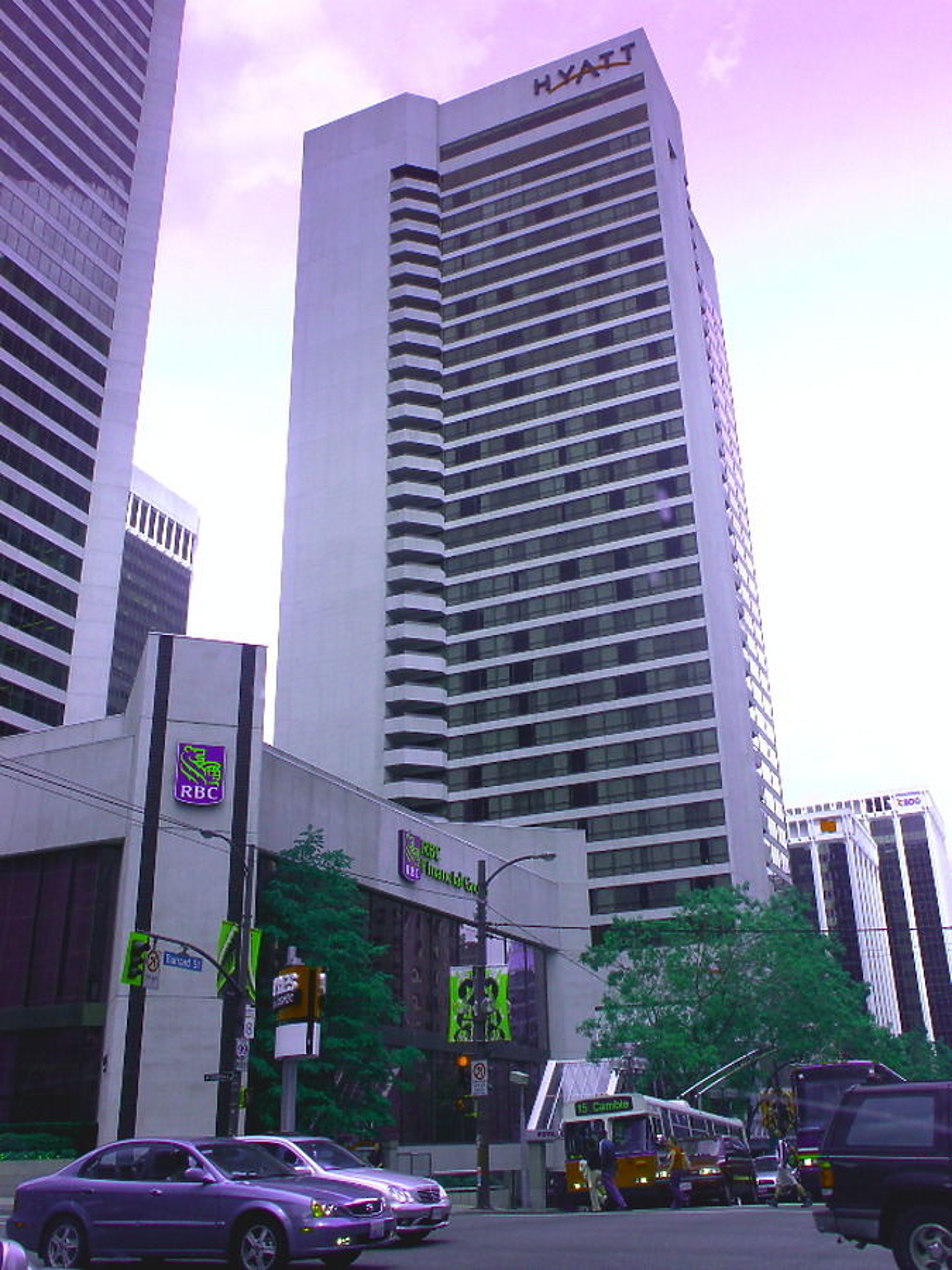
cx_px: 476
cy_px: 635
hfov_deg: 44.2
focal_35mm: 32
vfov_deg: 56.8
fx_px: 1173
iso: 100
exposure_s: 1/250
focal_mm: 8.3
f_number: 6.3
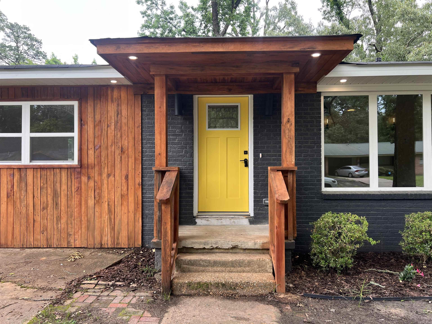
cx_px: 216
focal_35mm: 26
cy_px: 162
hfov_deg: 67.3
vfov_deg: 53.1
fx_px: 324
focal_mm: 5.7
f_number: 1.5
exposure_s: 1/191
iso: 40
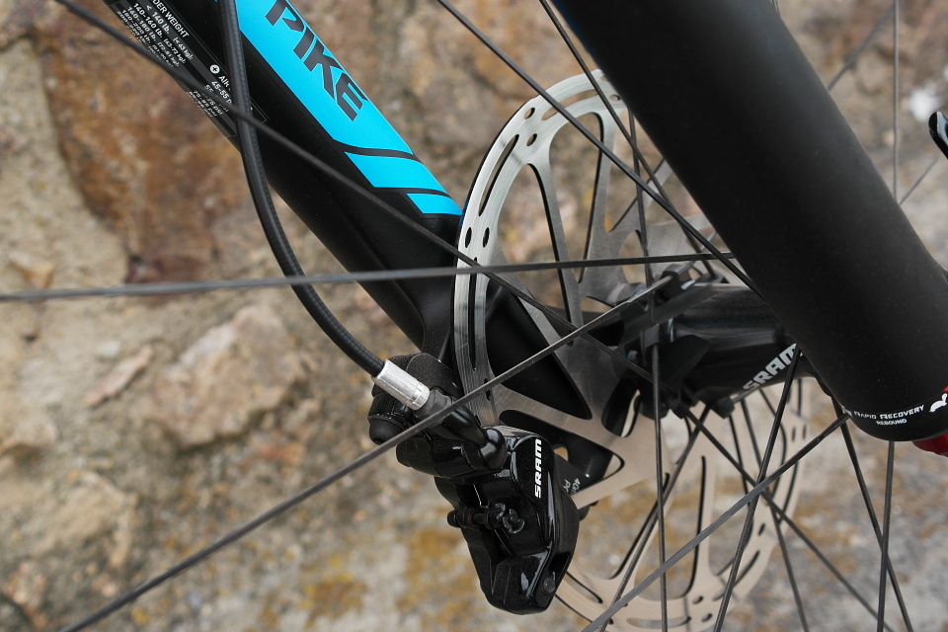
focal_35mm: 38
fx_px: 1001
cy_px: 316
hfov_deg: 50.7
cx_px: 474
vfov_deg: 35.1
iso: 200
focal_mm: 25
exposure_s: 1/125
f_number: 4.5
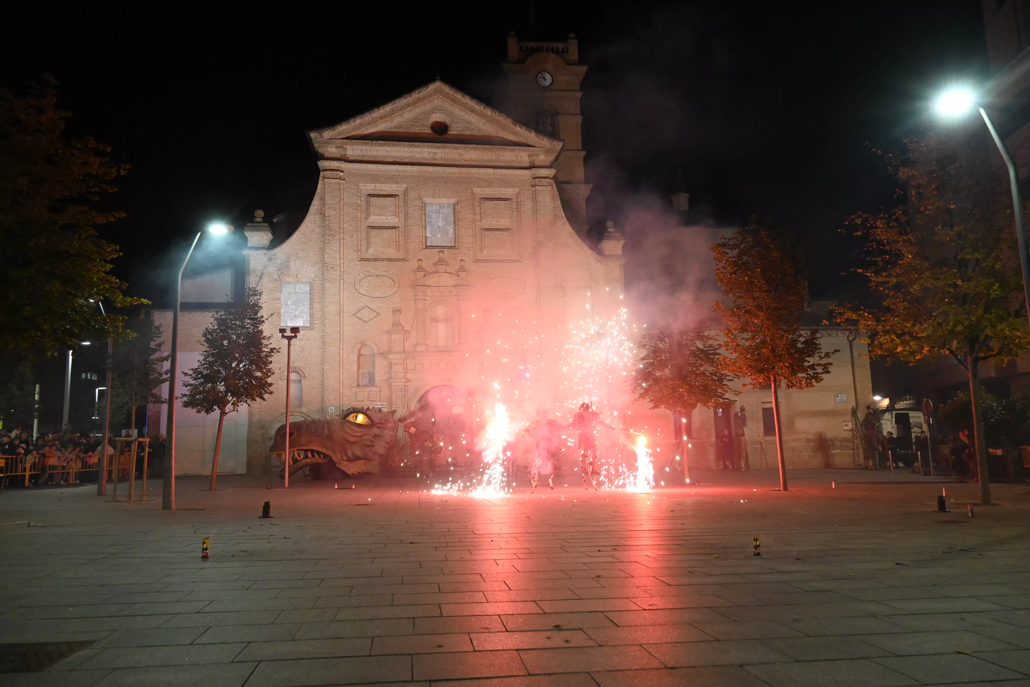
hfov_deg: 73.7
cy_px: 344
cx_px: 515
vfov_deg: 53.1
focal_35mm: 24
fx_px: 687
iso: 3200
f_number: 4.5
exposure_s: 1/80
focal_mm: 16
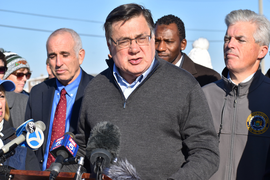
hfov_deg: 18.2
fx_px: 844
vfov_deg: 12.2
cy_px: 90
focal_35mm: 112
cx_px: 135
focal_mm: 75
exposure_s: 1/2000
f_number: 7.1
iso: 400
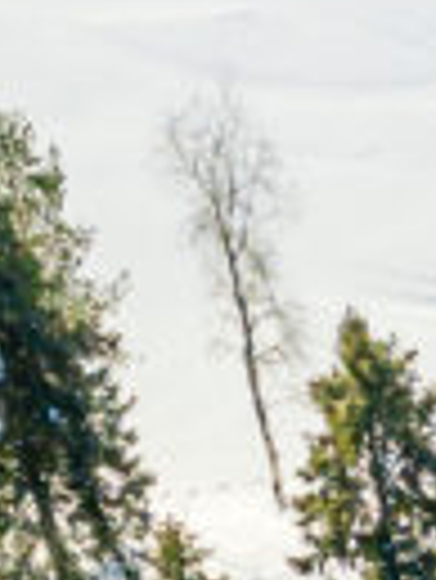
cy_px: 1594
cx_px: 751
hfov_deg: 7.1
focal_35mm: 206
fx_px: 3454
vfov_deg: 8.4
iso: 100
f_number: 2.2
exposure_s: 1/2300
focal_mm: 4.7
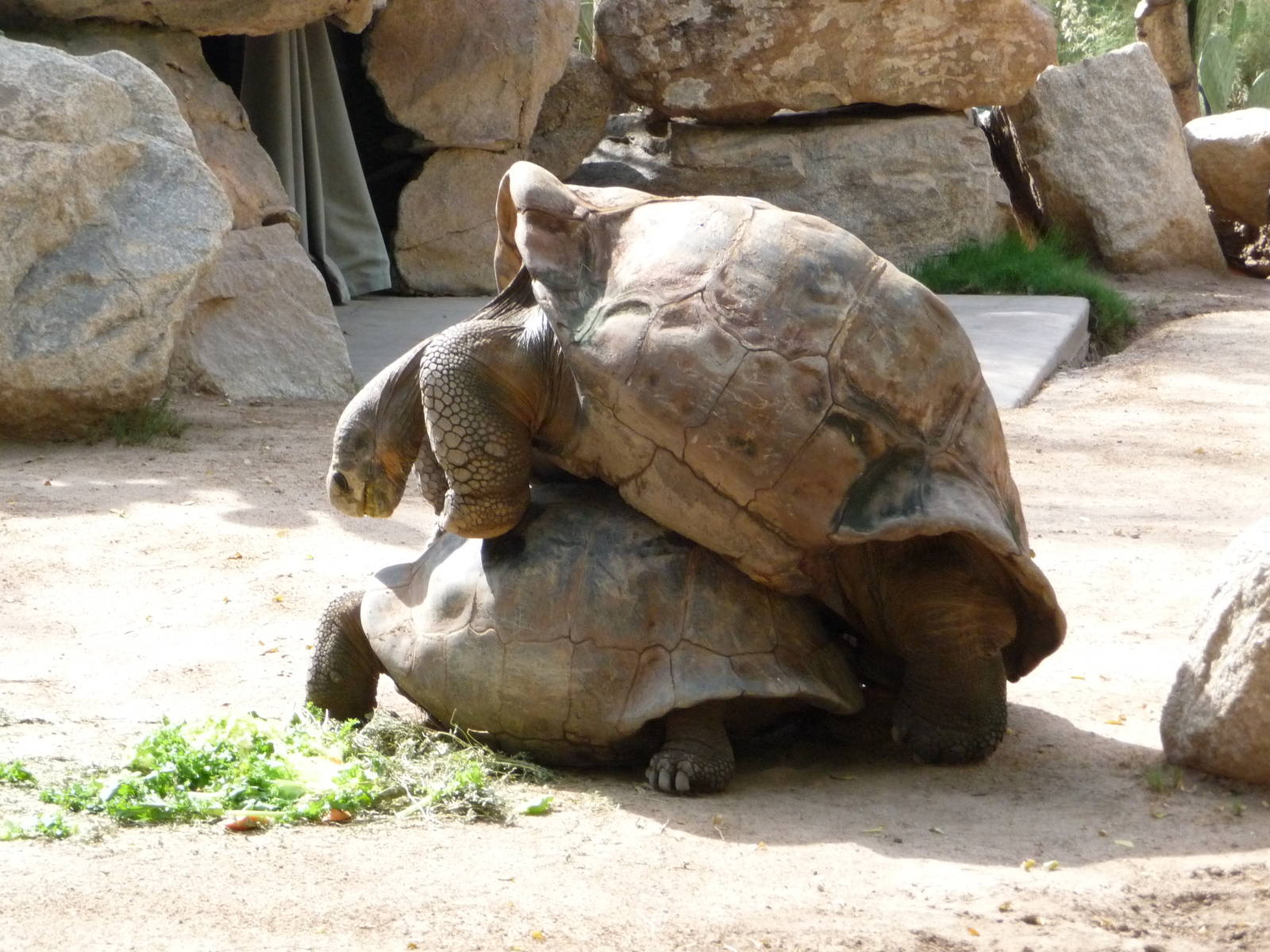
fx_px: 5797
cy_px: 476
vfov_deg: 9.4
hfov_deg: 12.5
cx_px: 635
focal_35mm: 158
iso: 400
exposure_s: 1/400
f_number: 4.8
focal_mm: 27.1
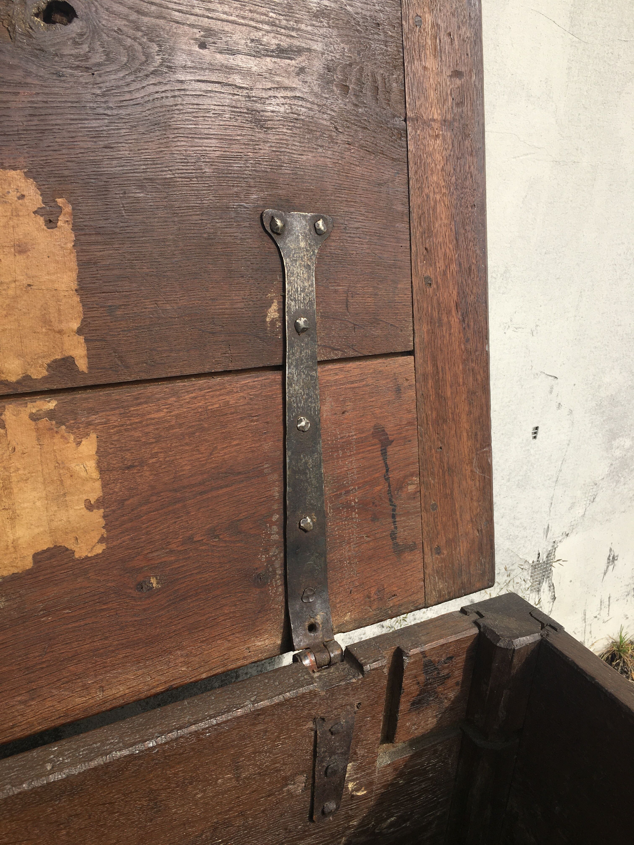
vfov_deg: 61.7
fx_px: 708
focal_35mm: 29
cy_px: 422
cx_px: 317
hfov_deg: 48.2
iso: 25
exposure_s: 1/1570
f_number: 2.2
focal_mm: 4.15
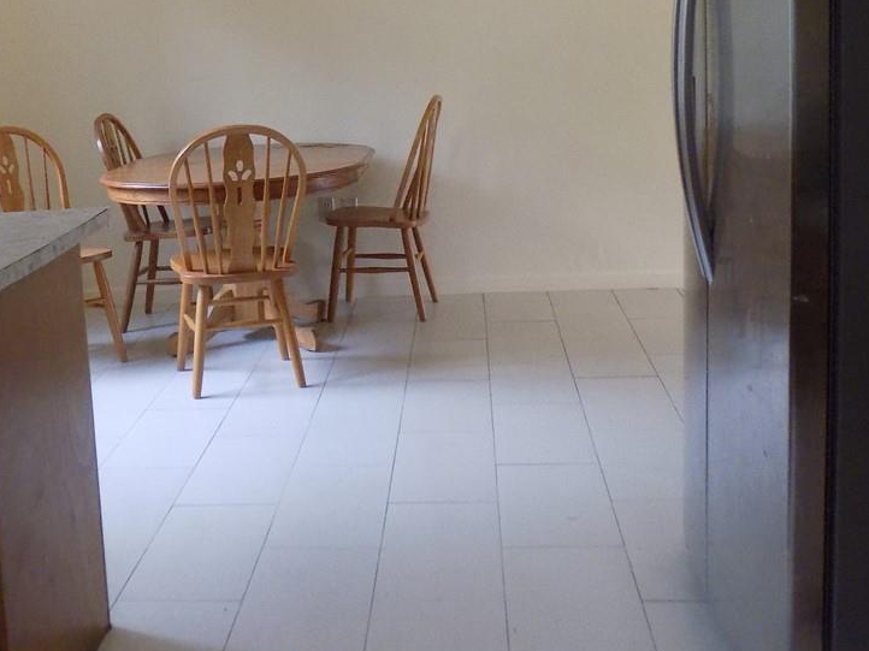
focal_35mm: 51
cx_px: 300
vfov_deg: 28.2
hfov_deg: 37.2
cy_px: 178
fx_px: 1280
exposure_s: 1/30
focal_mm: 4
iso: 320
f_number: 3.1
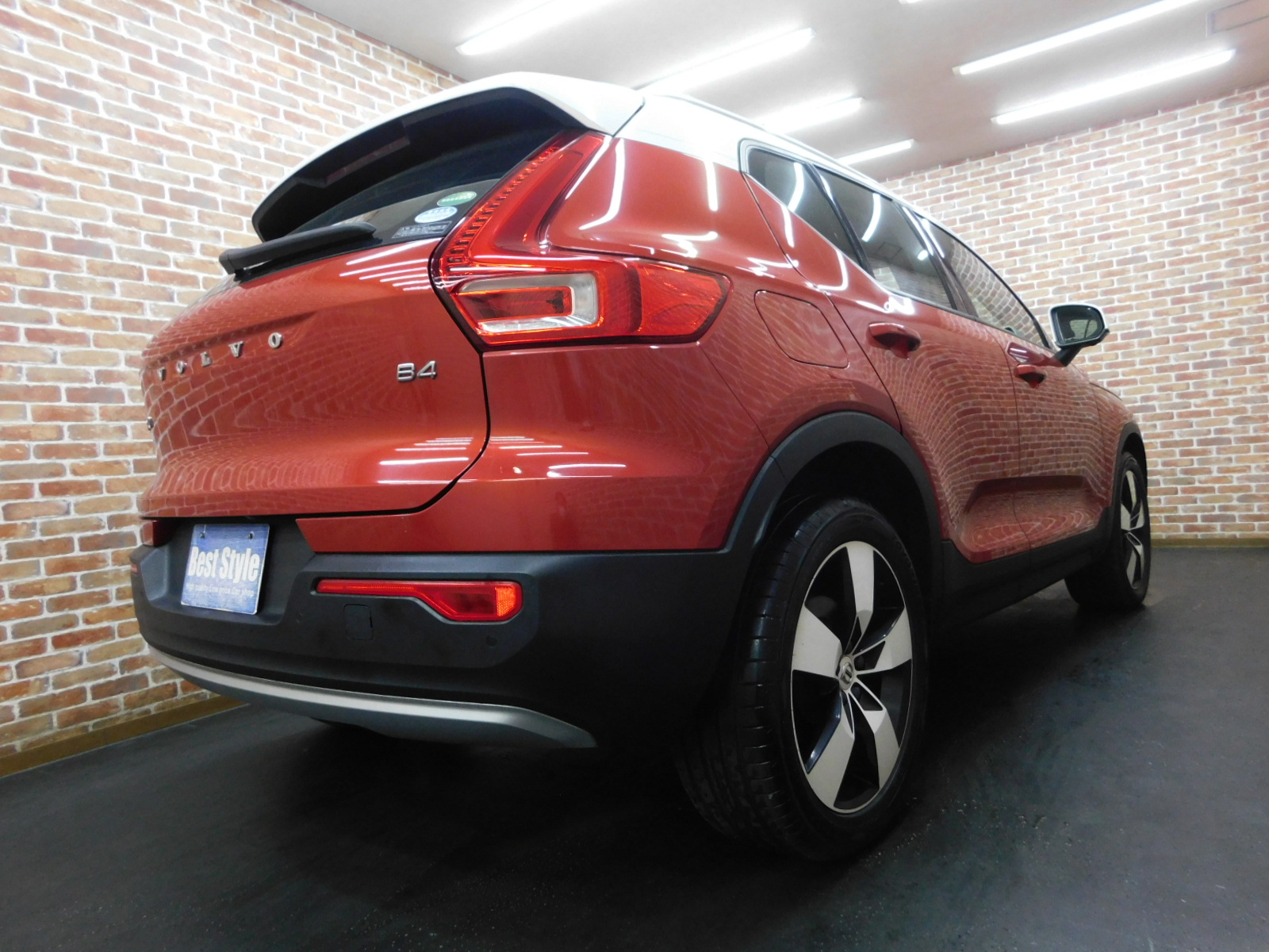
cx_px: 634
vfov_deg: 58.9
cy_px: 476
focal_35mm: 23
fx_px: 843
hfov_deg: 73.9
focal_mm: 4
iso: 320
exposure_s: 1/30
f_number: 3
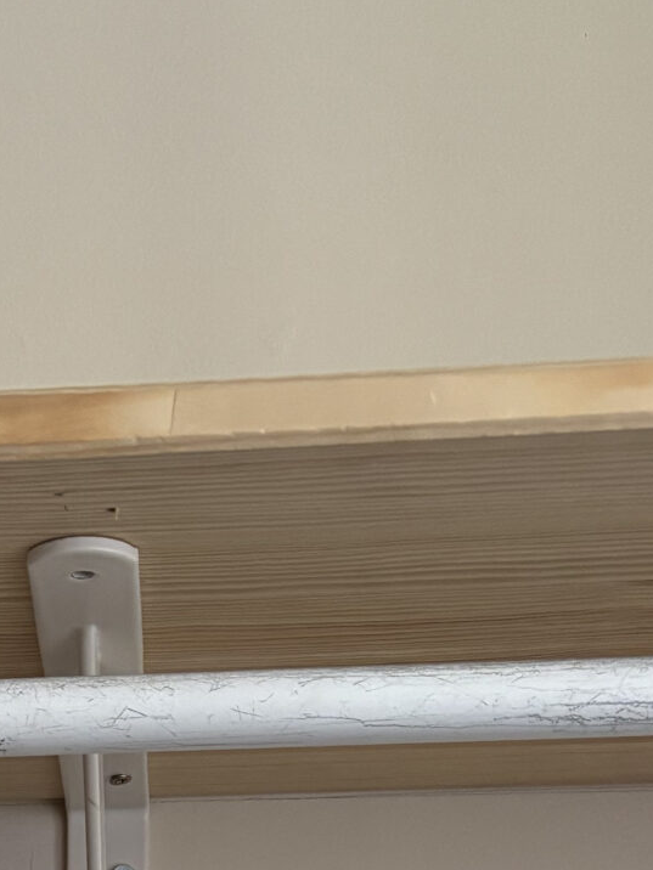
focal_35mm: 93
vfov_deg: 17.7
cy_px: 1474
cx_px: -101
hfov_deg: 15.4
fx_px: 2339
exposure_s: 1/60
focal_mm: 5.96
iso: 200
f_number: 1.6
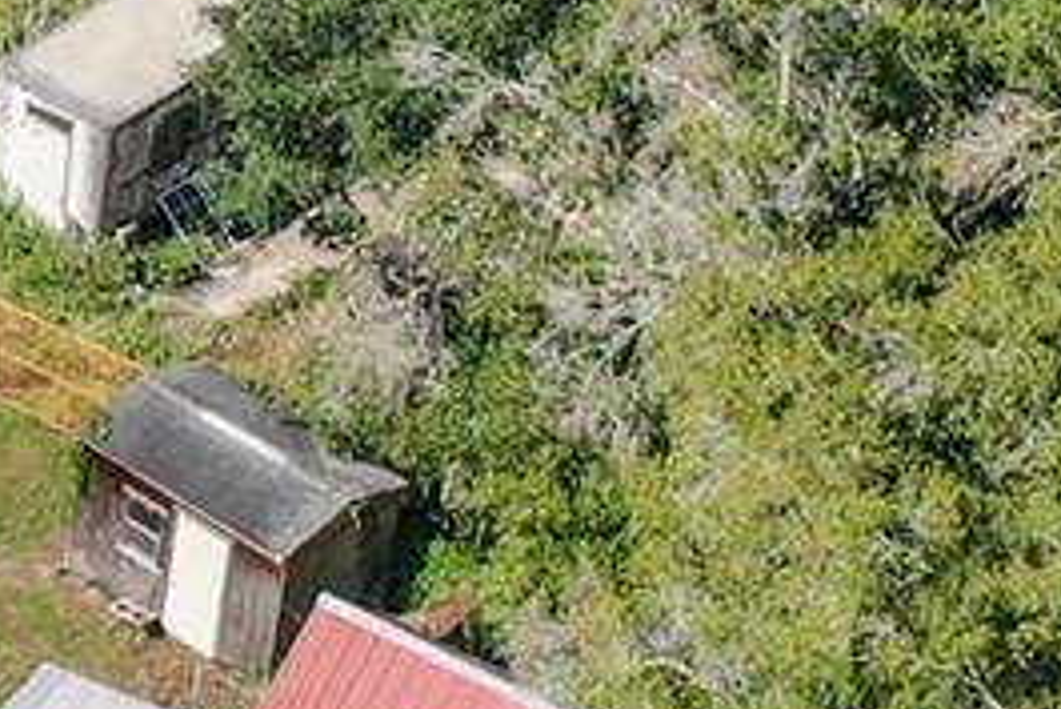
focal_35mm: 169
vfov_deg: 8.1
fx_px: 4983
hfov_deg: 11.3
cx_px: -817
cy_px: 20
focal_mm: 10.26
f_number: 3.2
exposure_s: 1/50
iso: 100
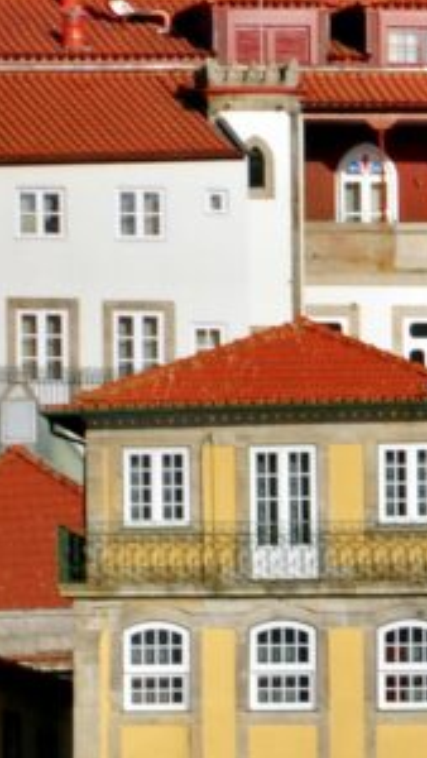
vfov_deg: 2.6
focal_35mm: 844
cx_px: 291
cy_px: 404
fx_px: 16963
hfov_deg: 1.4
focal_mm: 105
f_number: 18
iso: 200
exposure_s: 1/200
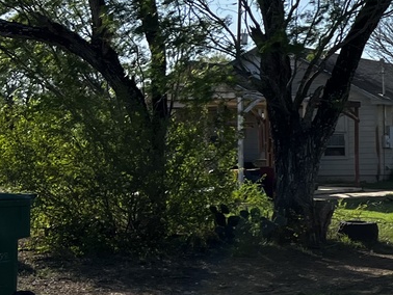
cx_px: 664
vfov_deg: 14.9
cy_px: 215
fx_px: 1125
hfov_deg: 17.0
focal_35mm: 99
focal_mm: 5.7
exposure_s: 1/2915
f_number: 1.5
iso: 50
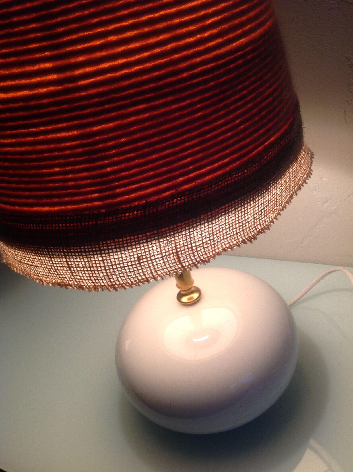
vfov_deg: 52.7
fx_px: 477
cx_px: 176
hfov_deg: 40.6
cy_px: 236
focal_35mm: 35
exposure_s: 1/50
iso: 64
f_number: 2.4
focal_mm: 4.28
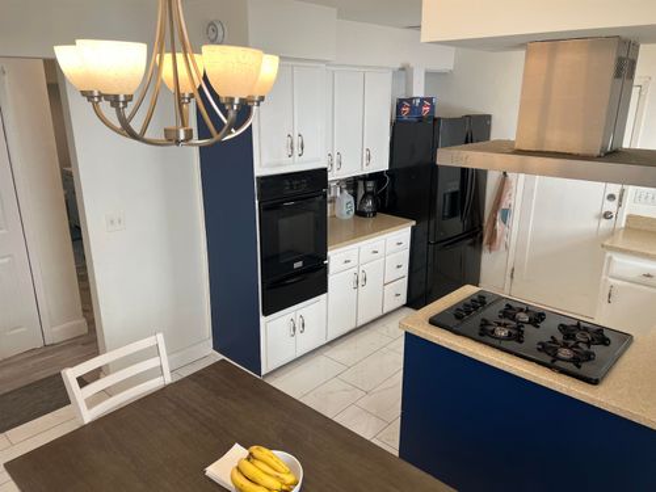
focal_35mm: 26
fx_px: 493
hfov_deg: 67.3
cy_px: 246
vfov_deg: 53.1
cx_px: 328
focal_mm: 5.7
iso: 40
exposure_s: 1/120
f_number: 1.5
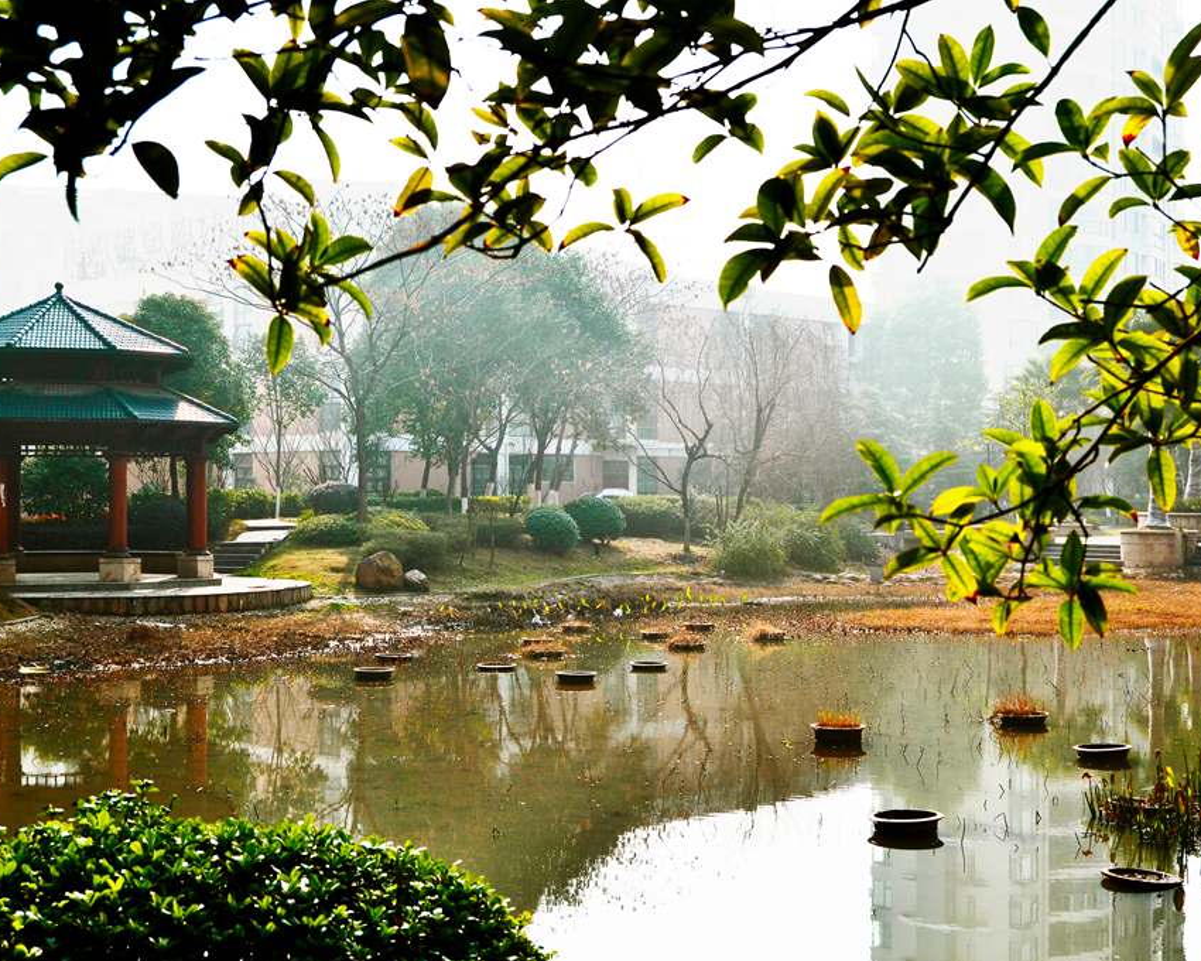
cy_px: 481
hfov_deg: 35.6
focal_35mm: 53
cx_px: 657
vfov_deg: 28.8
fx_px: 1868
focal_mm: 31
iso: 200
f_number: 8
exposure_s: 1/400
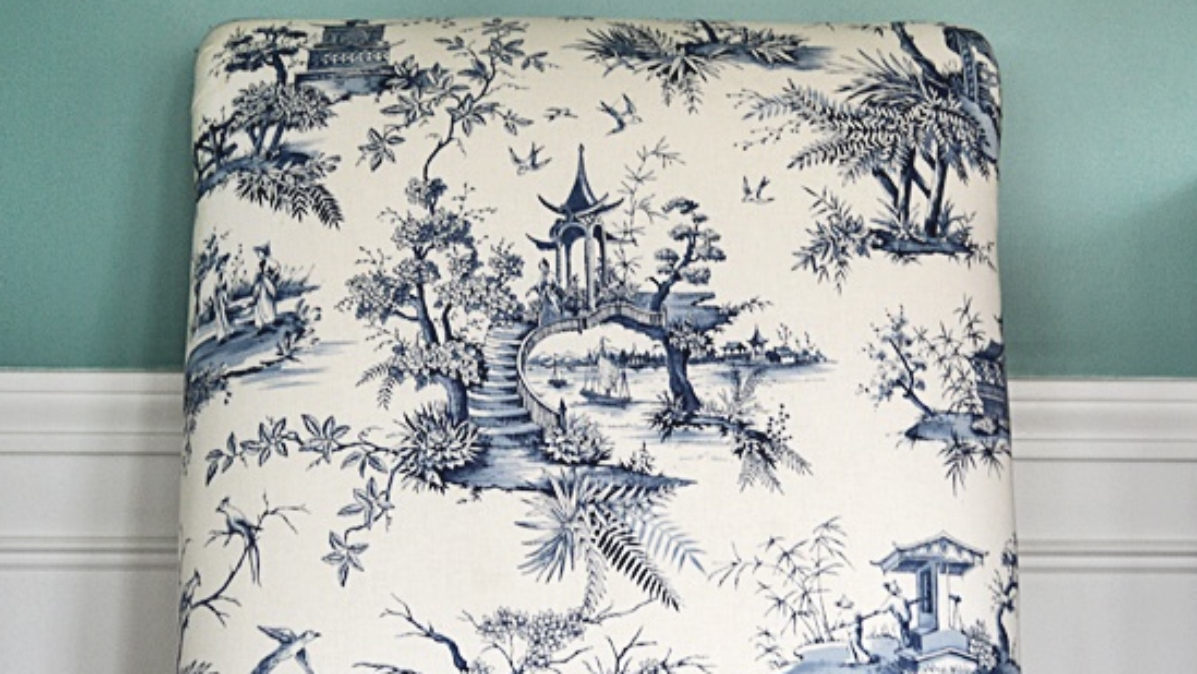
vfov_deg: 24.8
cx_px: 595
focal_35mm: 48
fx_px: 1524
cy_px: 448
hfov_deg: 42.9
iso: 400
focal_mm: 24
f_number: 4
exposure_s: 1/20
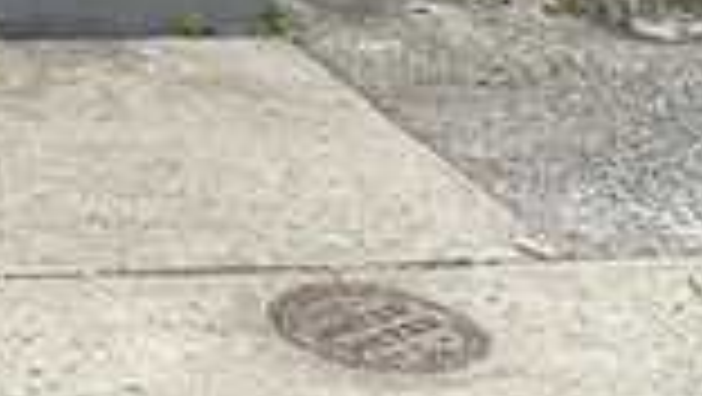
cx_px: -382
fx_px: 2086
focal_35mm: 112
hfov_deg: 17.1
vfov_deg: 8.6
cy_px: -862
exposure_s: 1/1453
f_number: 1.78
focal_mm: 6.86
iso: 80
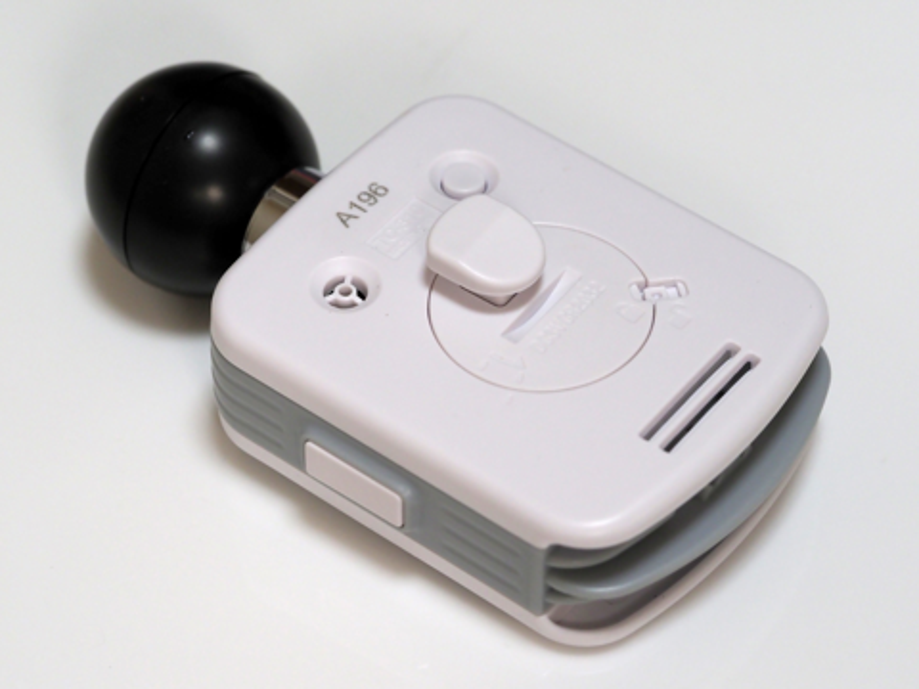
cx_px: 460
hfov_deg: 16.4
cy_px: 344
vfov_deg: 12.3
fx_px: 3186
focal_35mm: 120
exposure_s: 1/125
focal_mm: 60
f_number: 5
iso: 1000
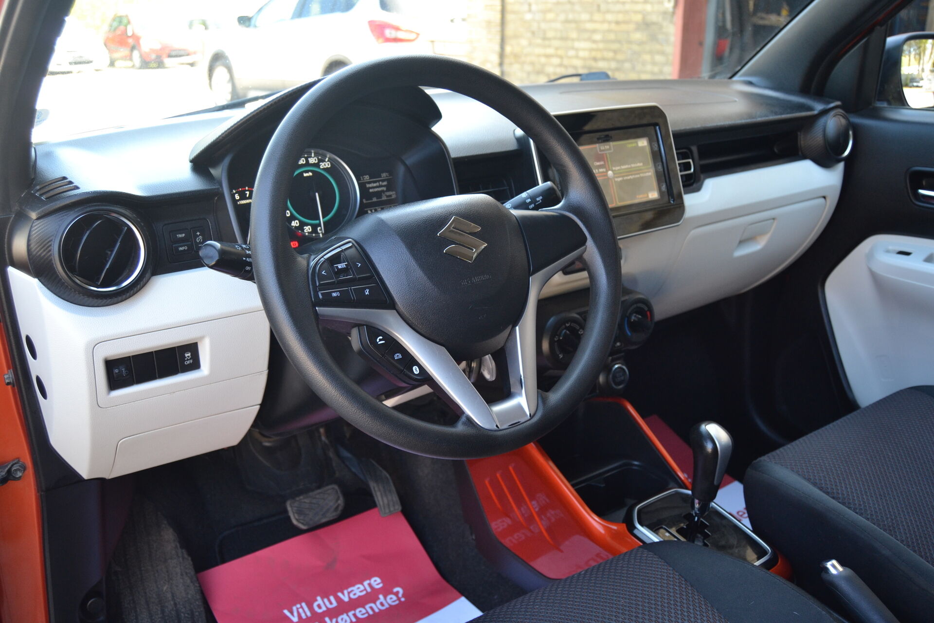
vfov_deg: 43.6
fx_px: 778
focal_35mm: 30
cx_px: 467
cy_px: 312
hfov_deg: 61.9
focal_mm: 20
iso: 400
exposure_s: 1/80
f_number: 4.5
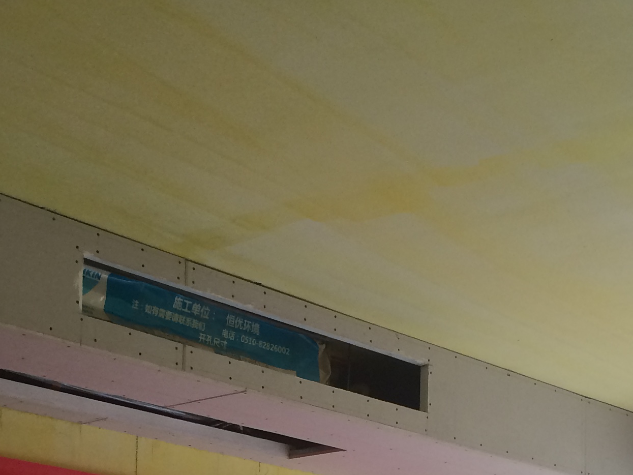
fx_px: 1390
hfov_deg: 25.6
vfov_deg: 18.2
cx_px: 228
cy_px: 603
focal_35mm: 76
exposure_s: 1/33
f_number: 2.2
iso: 100
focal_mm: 4.15
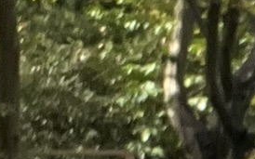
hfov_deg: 8.2
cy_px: 370
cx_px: 573
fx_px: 1653
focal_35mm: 238
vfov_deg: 5.3
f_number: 2.2
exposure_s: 1/110
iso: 100
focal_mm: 2.71
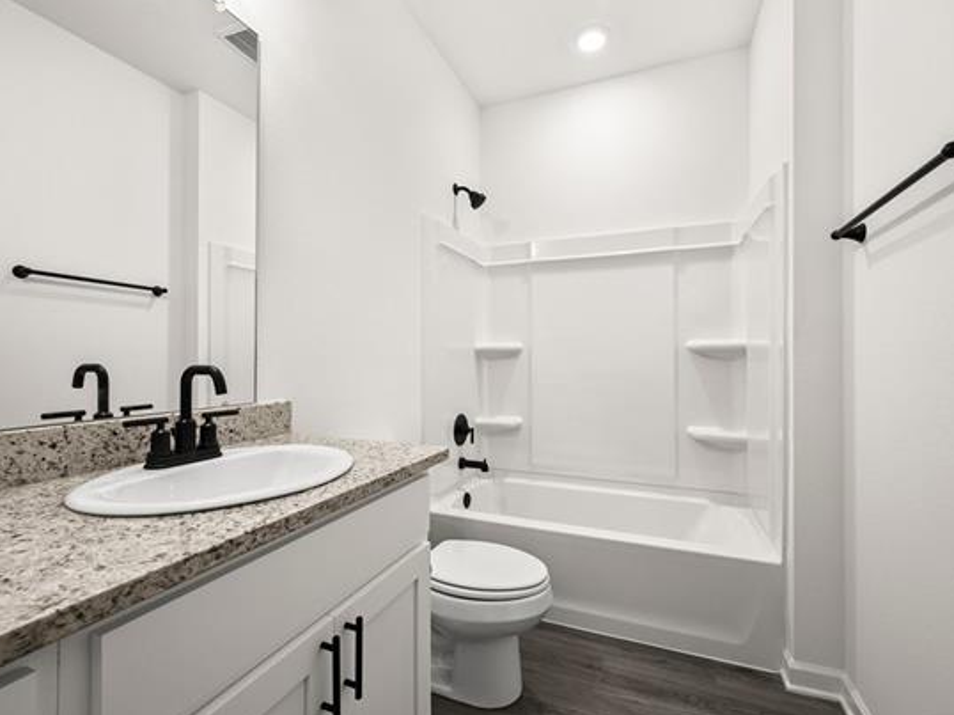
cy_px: 363
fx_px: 441
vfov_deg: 78.1
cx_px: 482
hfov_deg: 94.5
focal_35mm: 16
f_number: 10
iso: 200
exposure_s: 1/4
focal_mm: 14
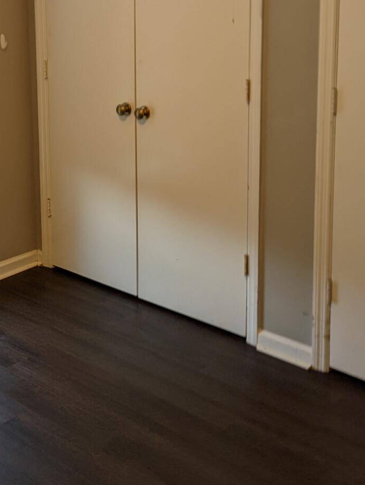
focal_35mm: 52
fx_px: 729
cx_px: 82
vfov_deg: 35.8
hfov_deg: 27.6
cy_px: 109
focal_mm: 6.81
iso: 60
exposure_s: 1/60
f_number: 1.85
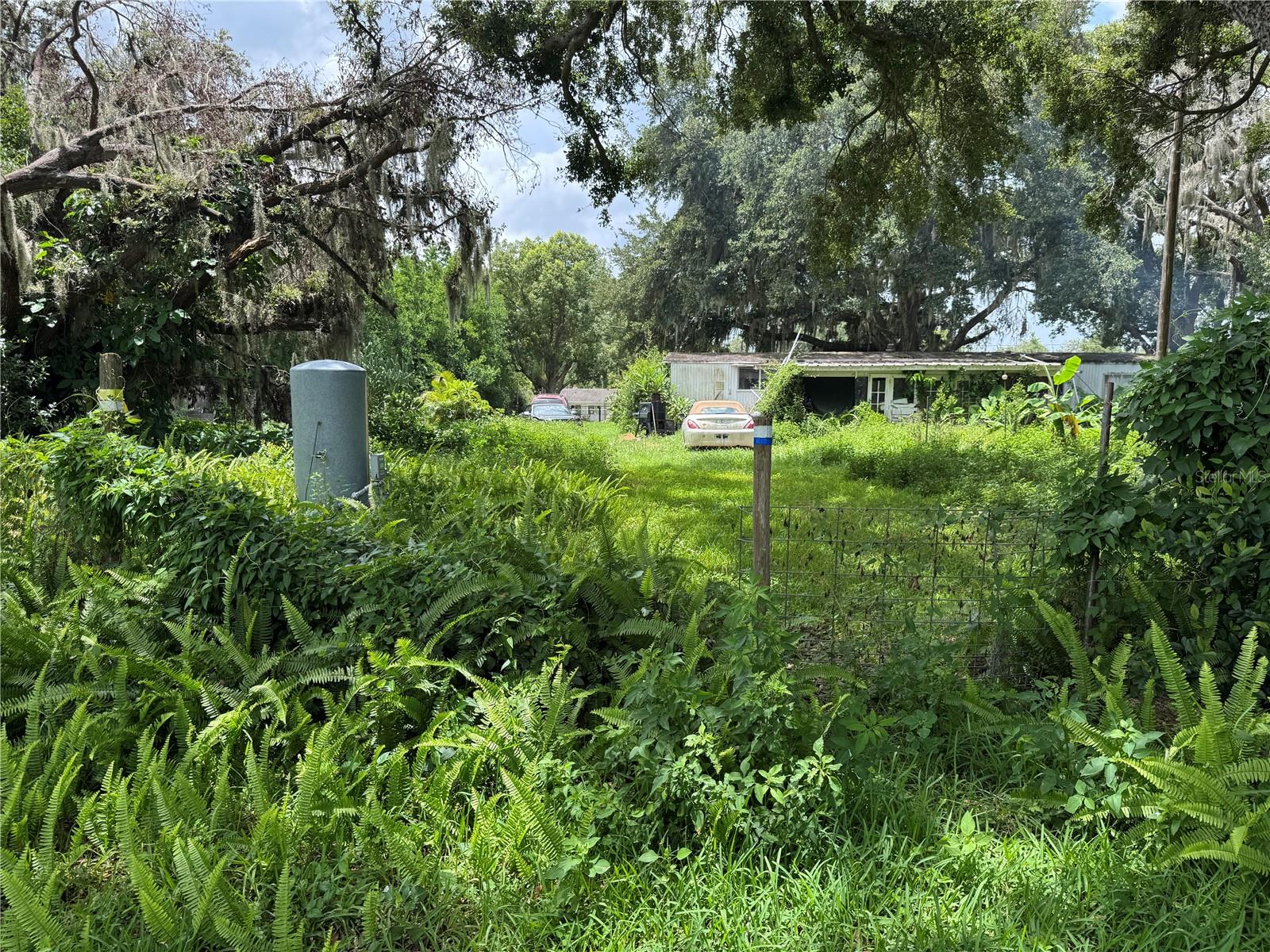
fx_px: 881
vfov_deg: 56.8
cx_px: 635
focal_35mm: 24
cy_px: 476
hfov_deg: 71.6
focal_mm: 6.76
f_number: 1.78
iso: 80
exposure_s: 1/888
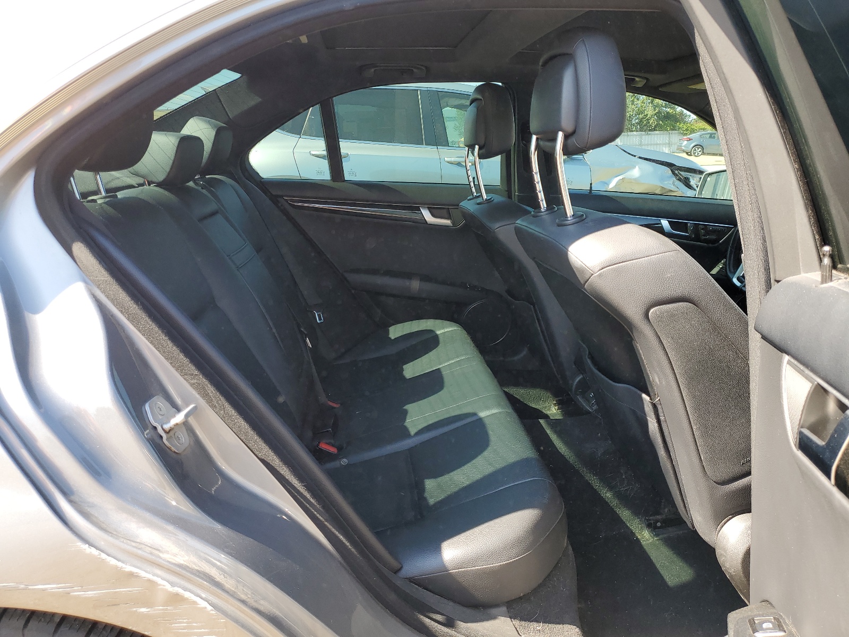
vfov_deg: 53.1
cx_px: 424
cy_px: 318
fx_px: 638
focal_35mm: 26
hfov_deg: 67.3
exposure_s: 1/250
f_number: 1.5
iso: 50
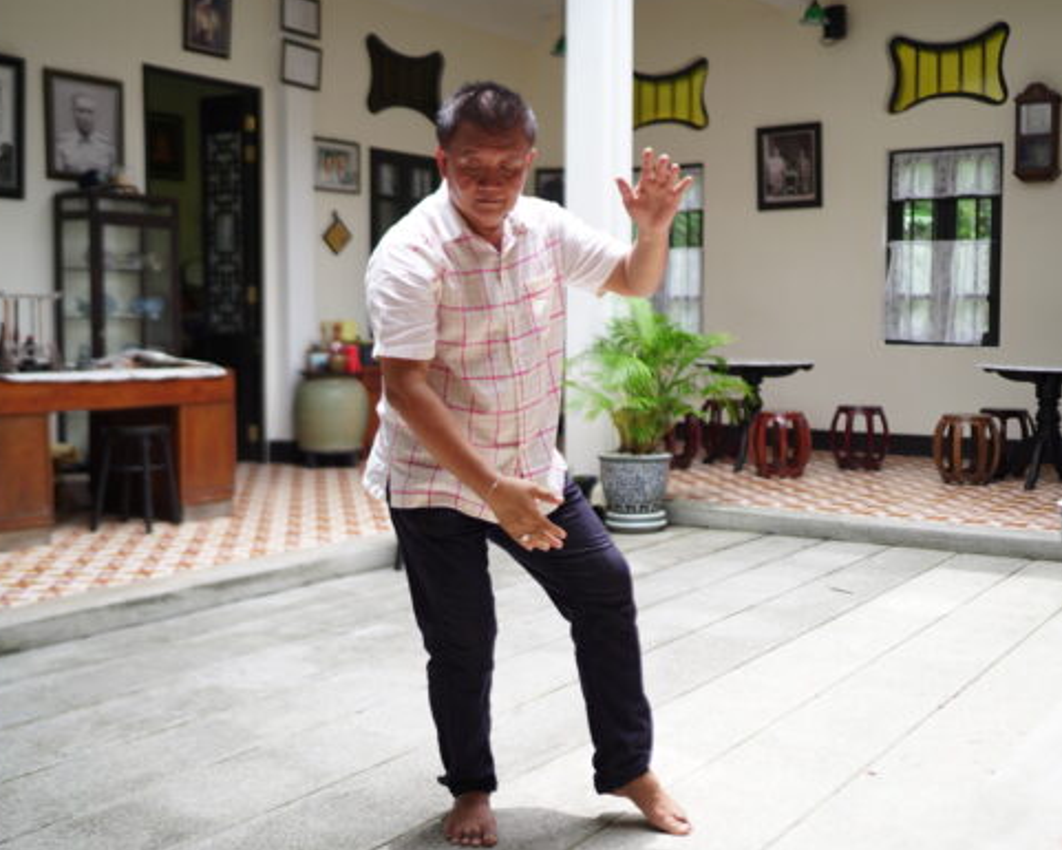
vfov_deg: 36.5
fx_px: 1289
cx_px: 594
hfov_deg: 44.7
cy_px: 411
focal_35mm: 41
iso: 400
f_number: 1.4
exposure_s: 1/4000
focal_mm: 35
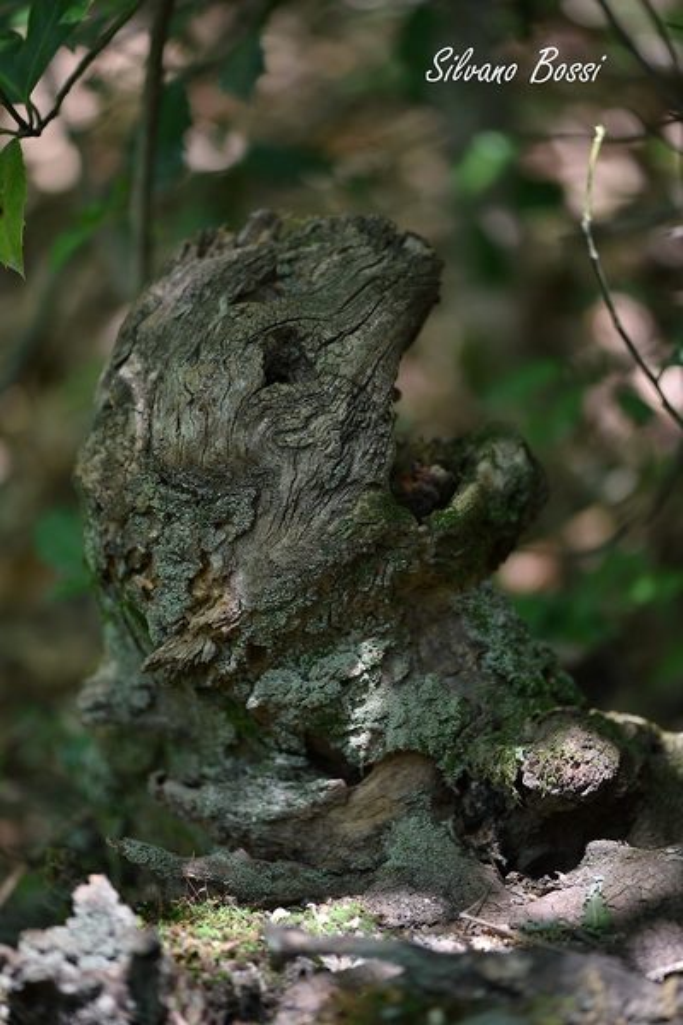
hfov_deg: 13.0
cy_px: 512
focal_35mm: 105
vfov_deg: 19.5
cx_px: 342
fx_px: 2988
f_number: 3
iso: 200
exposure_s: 1/320
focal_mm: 105
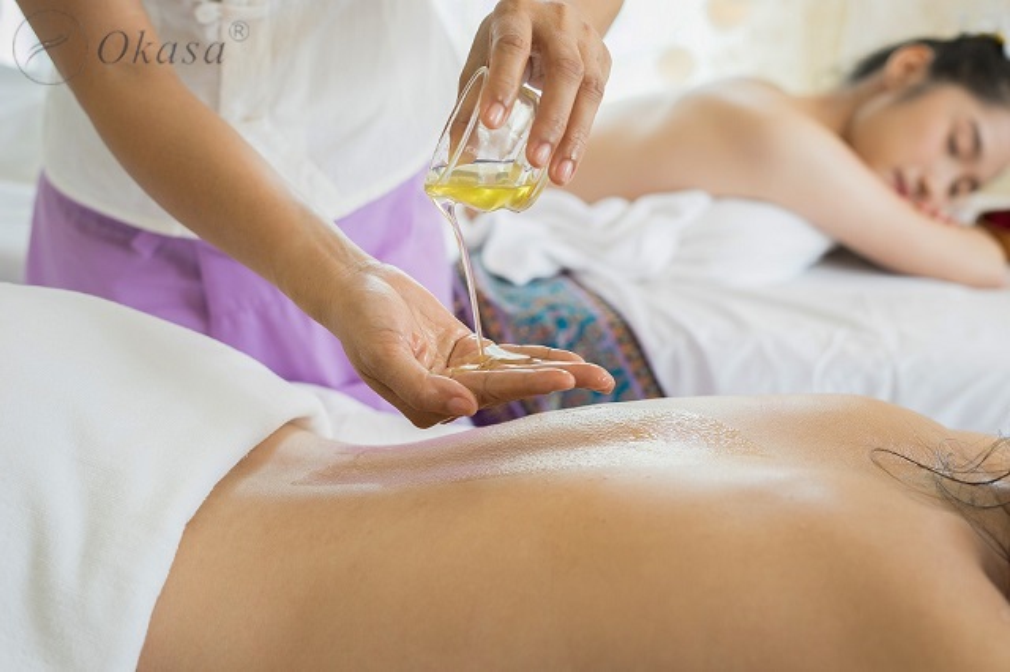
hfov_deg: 39.6
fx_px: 1402
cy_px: 336
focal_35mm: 50
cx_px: 505
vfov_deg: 27.0
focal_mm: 50
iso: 400
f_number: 3.5
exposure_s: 1/160
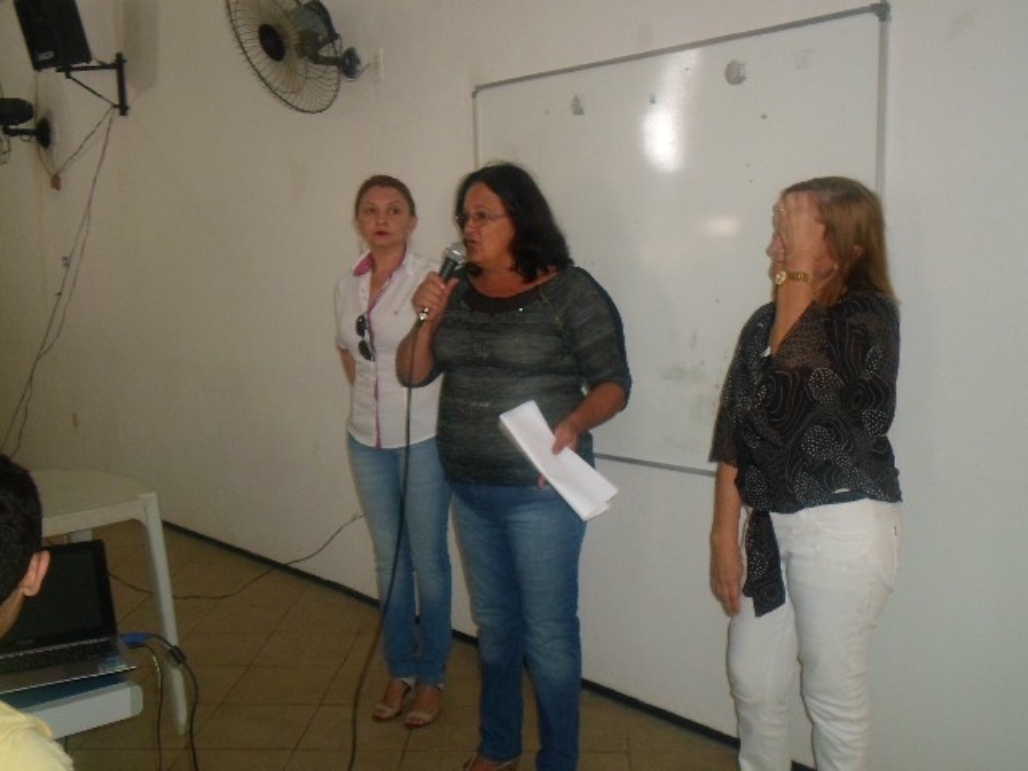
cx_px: 514
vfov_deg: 39.7
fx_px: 1069
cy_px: 386
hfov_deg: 51.4
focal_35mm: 36
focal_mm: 6.5
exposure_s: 1/45
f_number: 3
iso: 160
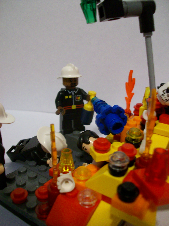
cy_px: 113
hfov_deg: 41.8
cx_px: 84
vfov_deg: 54.0
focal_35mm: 34
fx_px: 221
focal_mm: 5.7
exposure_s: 1/9.56
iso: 160
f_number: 2.8
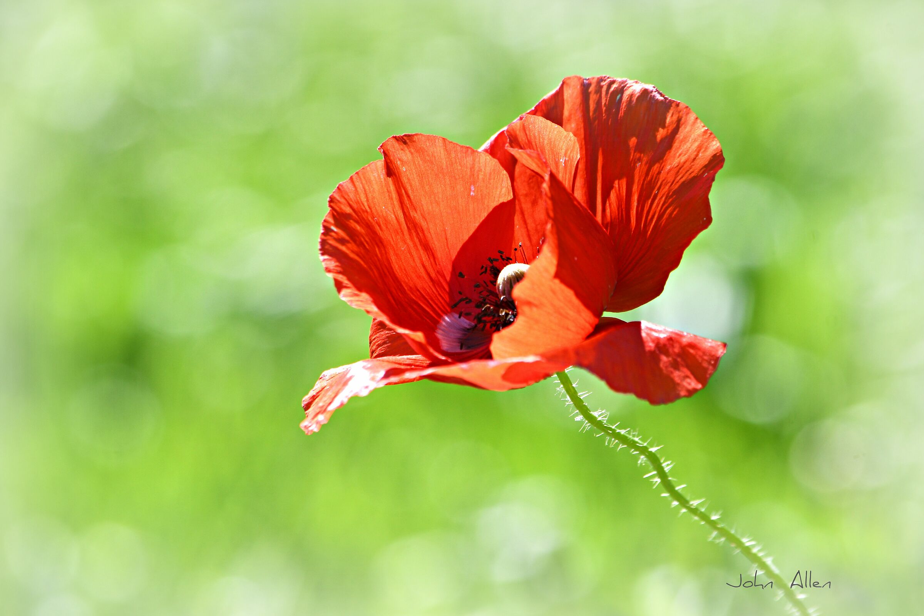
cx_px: 462
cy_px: 308
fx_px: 7494
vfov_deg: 4.7
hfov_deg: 7.1
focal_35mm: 292
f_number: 10
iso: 320
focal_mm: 195
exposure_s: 1/500
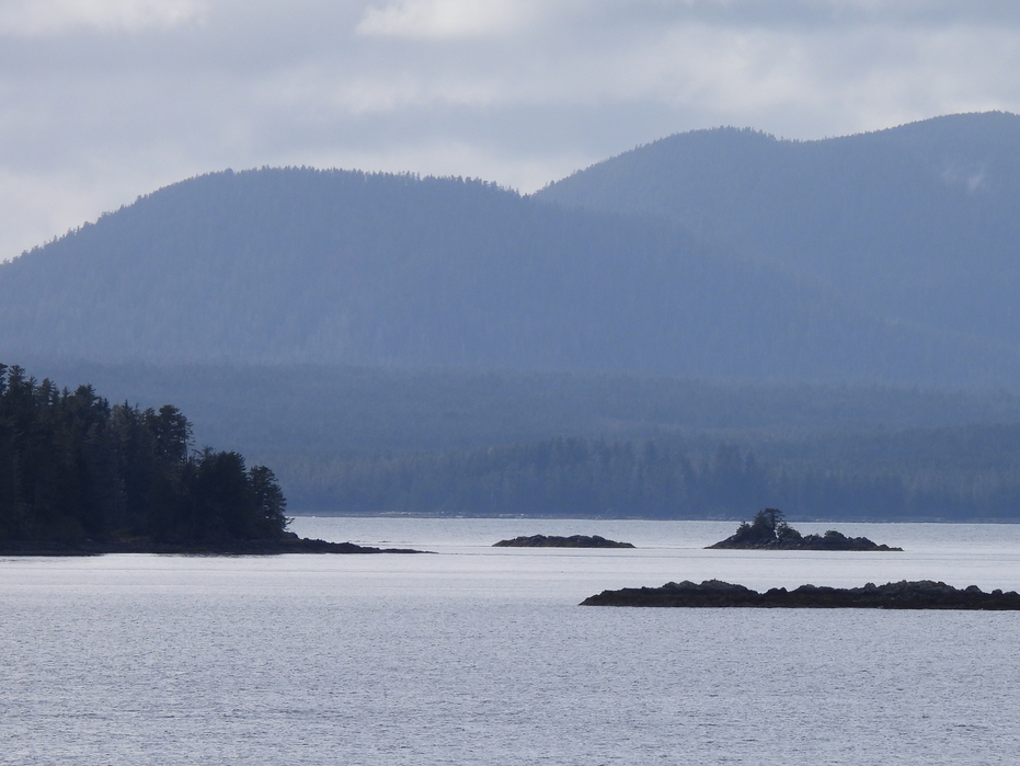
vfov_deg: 3.1
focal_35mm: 481
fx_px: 14179
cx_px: 593
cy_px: 399
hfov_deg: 4.1
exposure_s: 1/1000
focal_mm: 62.5
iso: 100
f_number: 5
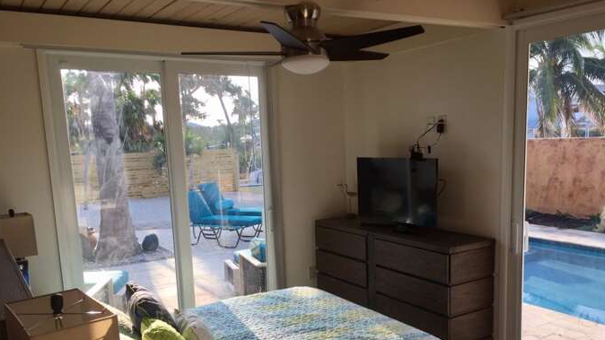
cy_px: 227
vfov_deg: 36.3
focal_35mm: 32
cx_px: 302
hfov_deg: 61.0
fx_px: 513
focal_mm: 4.15
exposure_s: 1/476
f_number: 2.2
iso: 32
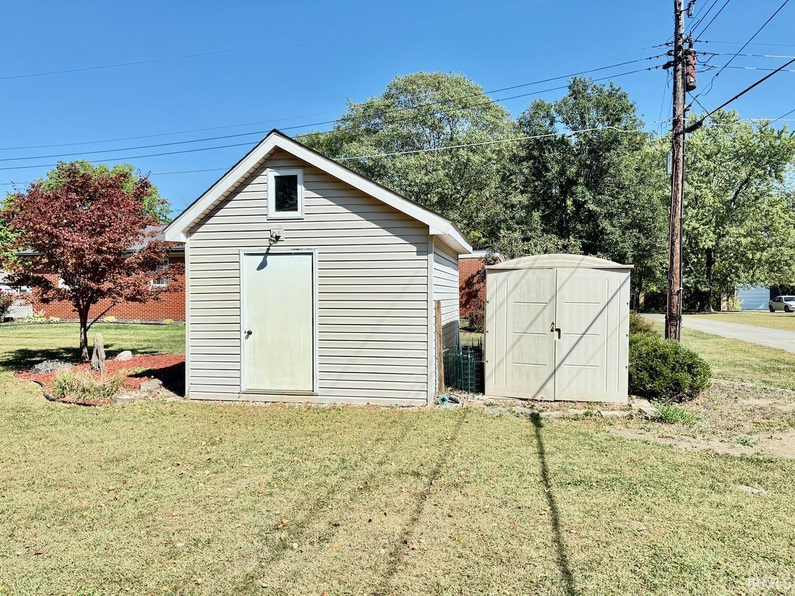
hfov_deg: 71.6
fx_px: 551
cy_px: 298
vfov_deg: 56.8
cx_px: 398
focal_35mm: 24
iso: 100
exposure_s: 1/1949
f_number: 1.78
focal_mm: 6.76
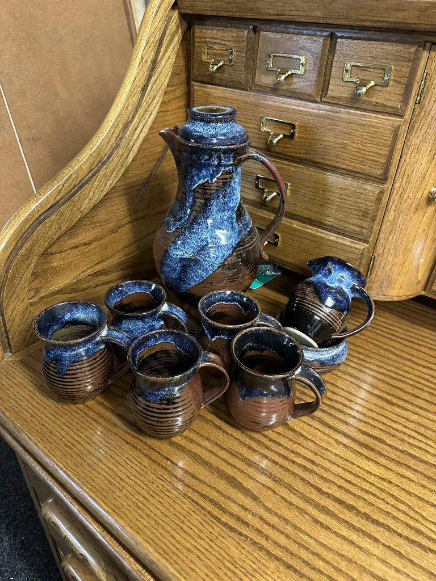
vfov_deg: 71.6
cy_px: 290
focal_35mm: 24
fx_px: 403
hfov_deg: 56.8
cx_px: 218
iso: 640
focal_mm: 6.86
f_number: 1.78
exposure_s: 1/50
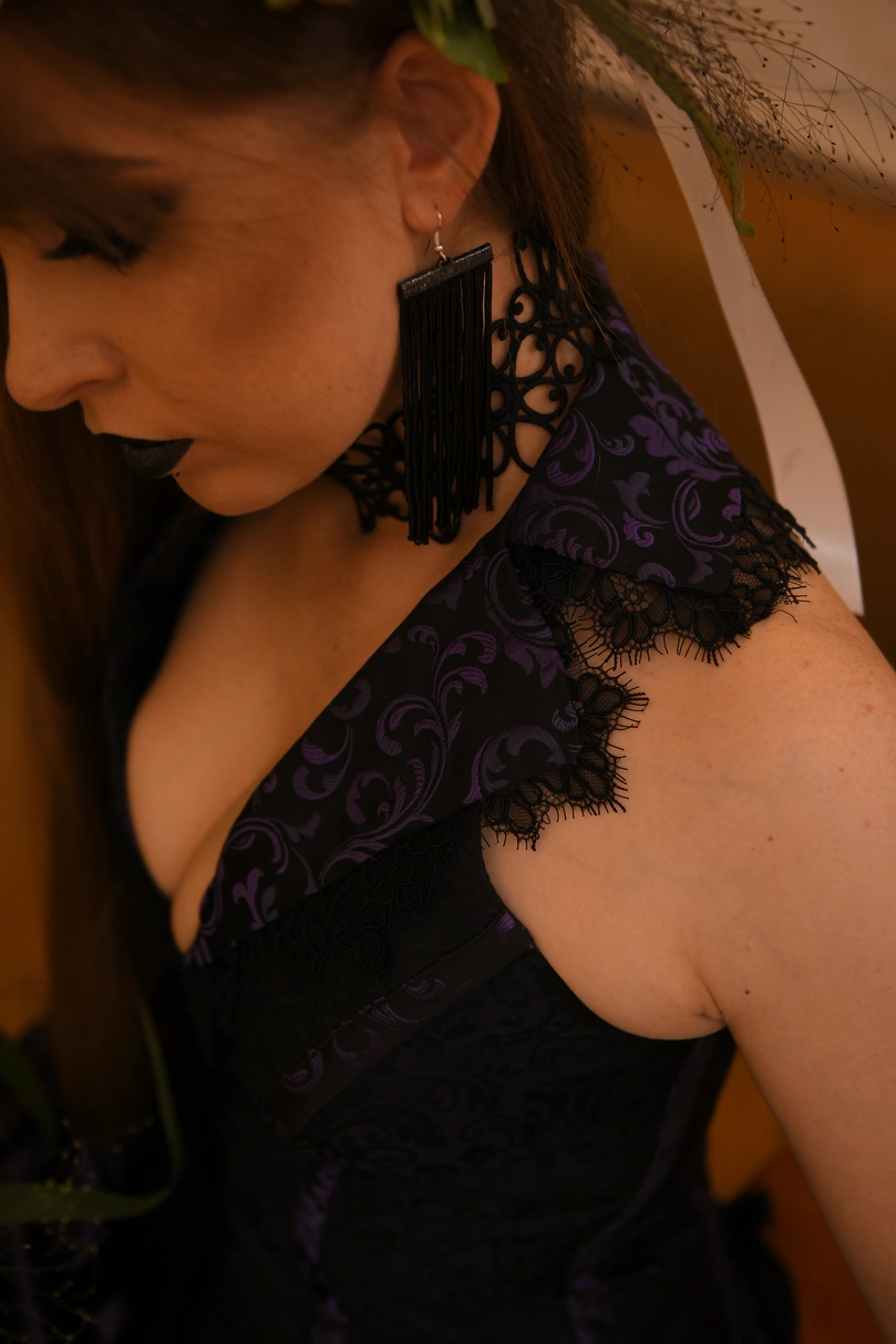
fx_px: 1754
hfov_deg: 28.6
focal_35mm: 47
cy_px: 601
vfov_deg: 41.9
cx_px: 411
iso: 640
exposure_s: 1/250
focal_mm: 38
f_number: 2.8
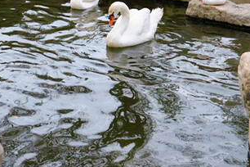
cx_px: 34
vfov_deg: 15.5
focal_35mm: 86
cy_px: -16
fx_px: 597
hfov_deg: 23.1
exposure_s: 1/400
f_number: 8
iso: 320
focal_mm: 31
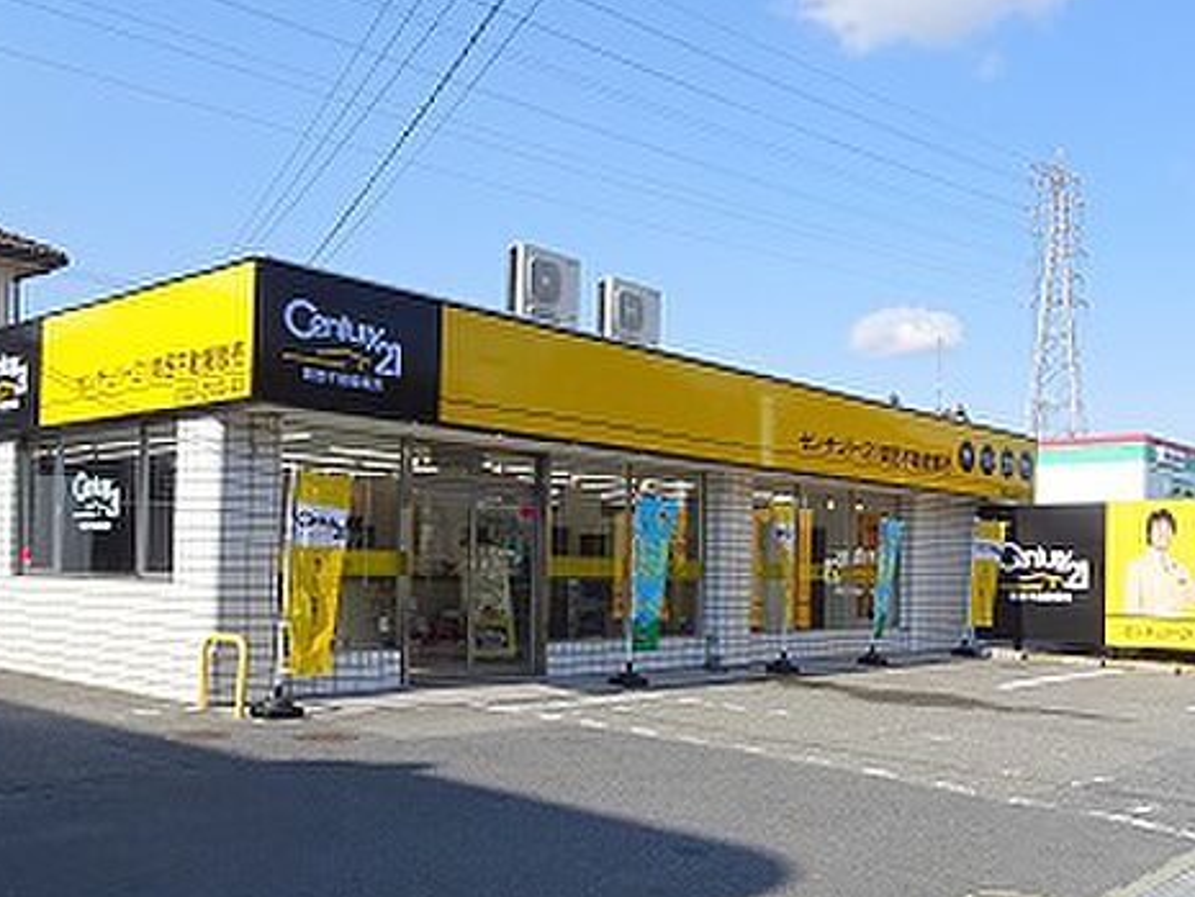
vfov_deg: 42.7
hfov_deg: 54.3
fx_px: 1140
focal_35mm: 33
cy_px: 555
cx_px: 786
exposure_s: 1/1000
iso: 80
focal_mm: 4.1
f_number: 3.5
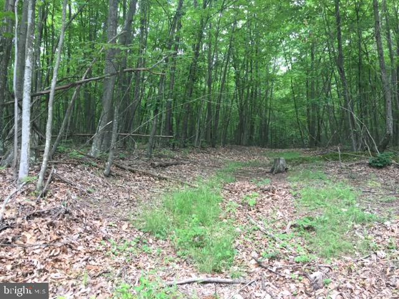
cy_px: 150
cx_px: 200
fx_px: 334
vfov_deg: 48.2
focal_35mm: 29
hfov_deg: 61.7
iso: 32
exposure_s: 1/40
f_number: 2.2
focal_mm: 4.15
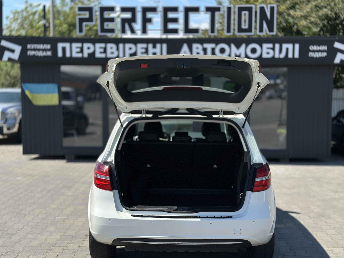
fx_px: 477
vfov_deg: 30.3
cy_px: 129
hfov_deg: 39.7
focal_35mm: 48
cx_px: 172
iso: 100
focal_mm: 6.86
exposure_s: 1/6211
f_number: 1.78
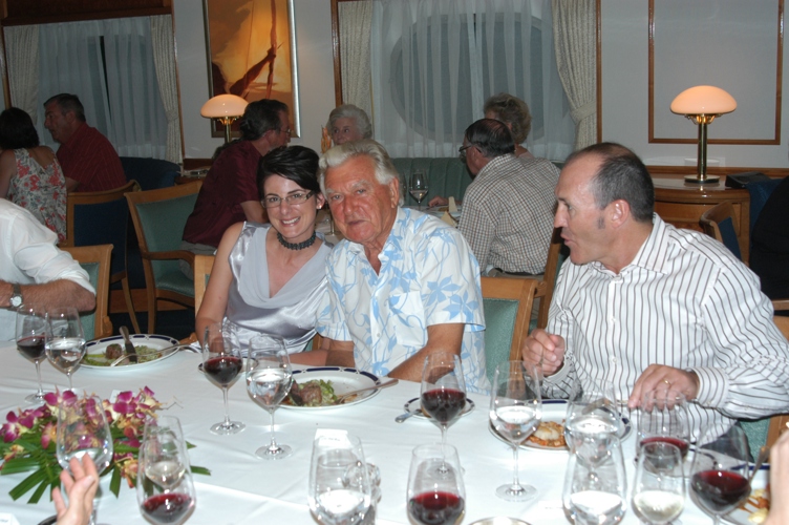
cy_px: 262
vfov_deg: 31.8
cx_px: 394
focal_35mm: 42
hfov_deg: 46.4
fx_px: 920
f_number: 7.1
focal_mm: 28
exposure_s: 1/60
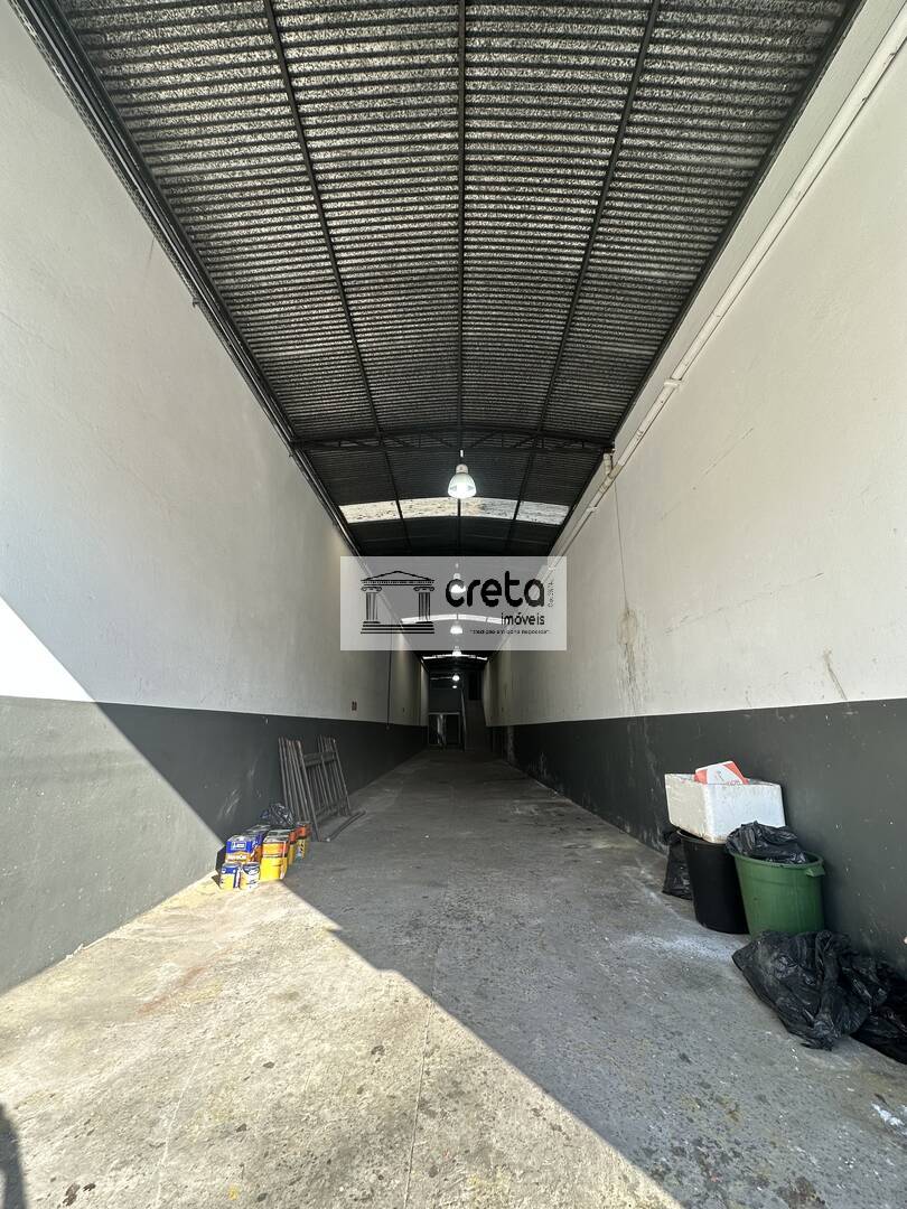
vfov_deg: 102.1
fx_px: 489
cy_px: 604
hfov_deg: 85.7
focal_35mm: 14
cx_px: 454
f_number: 2.2
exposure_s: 1/124
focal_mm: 2.22
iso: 40
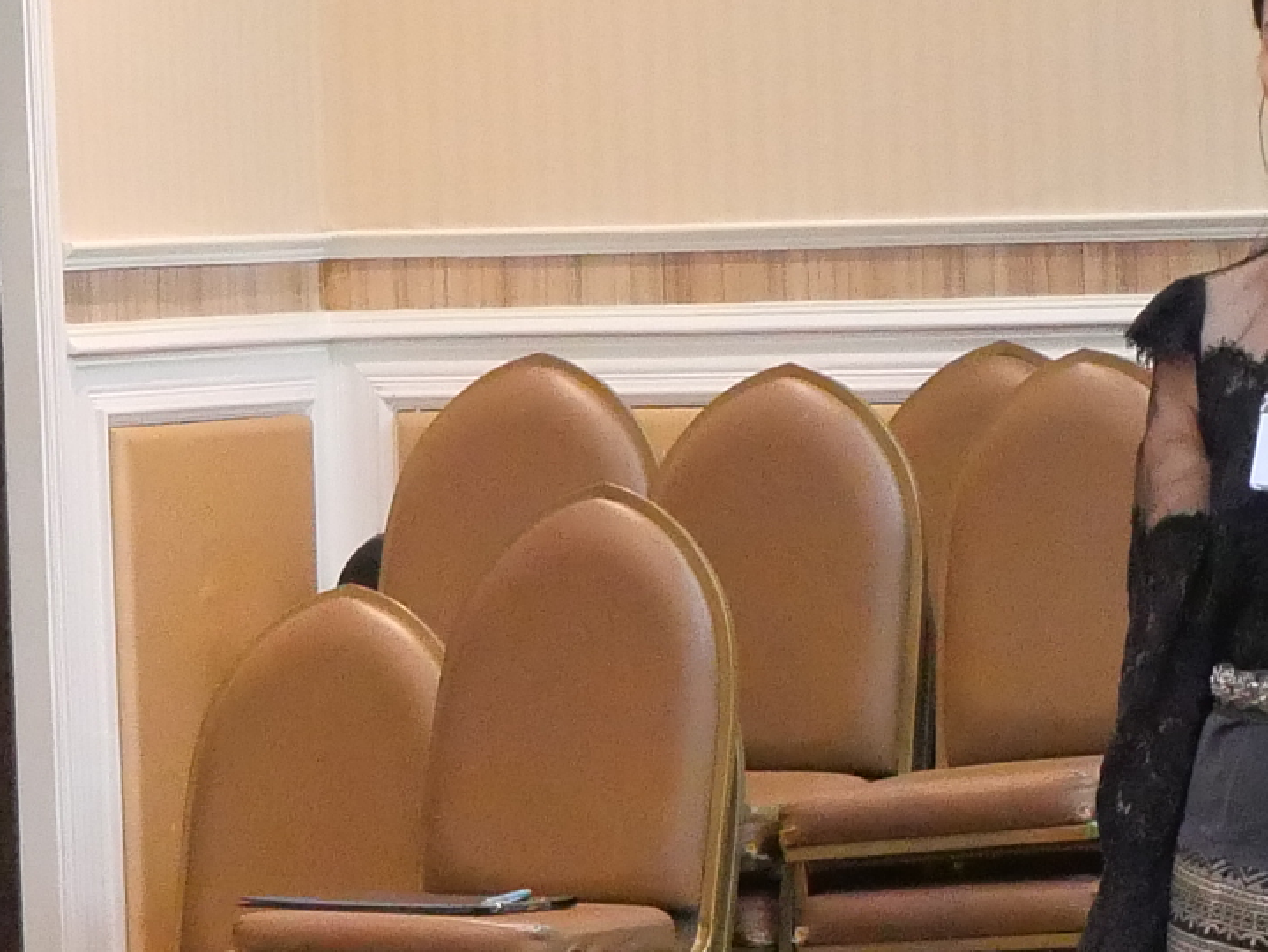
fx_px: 10188
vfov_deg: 5.3
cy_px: 1049
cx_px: 1166
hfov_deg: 7.1
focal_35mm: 278
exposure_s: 1/40
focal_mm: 27
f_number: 5.6
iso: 3200
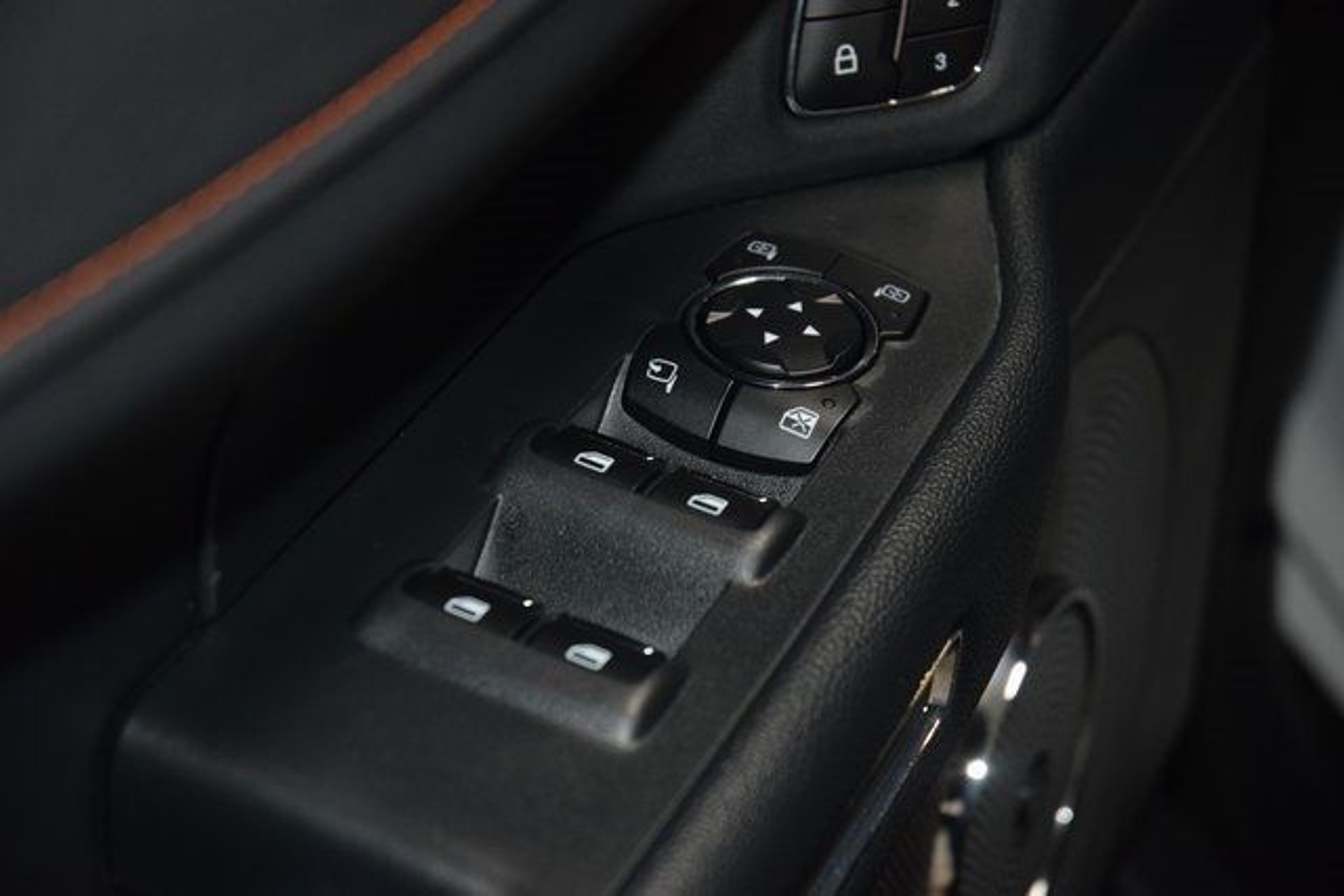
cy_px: 448
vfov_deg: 13.0
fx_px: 3921
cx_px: 672
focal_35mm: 105
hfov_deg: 19.5
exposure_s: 1/125
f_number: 4.5
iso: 1600
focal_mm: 70
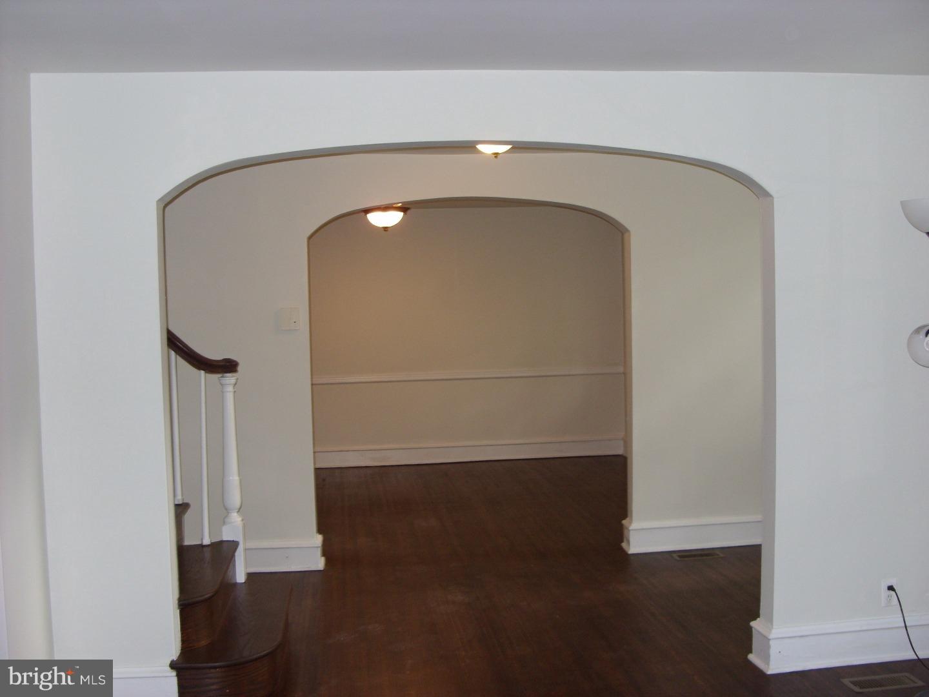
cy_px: 348
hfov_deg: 49.0
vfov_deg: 37.7
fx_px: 1020
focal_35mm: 38
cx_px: 464
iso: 100
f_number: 2.8
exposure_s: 1/30
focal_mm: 6.3
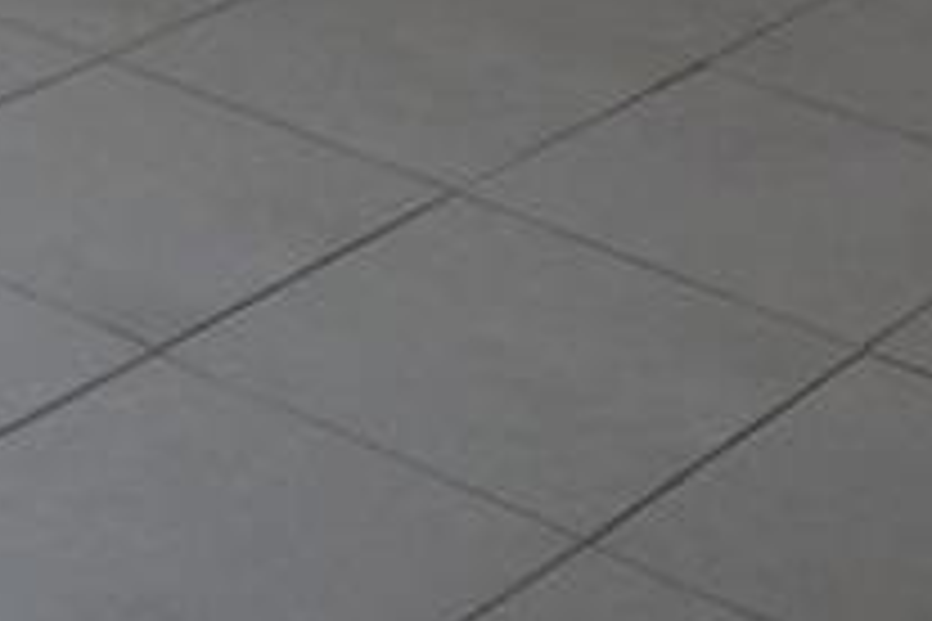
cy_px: -1292
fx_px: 3598
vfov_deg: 8.2
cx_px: 324
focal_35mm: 139
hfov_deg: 14.7
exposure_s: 1/100
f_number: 5
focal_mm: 12
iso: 400
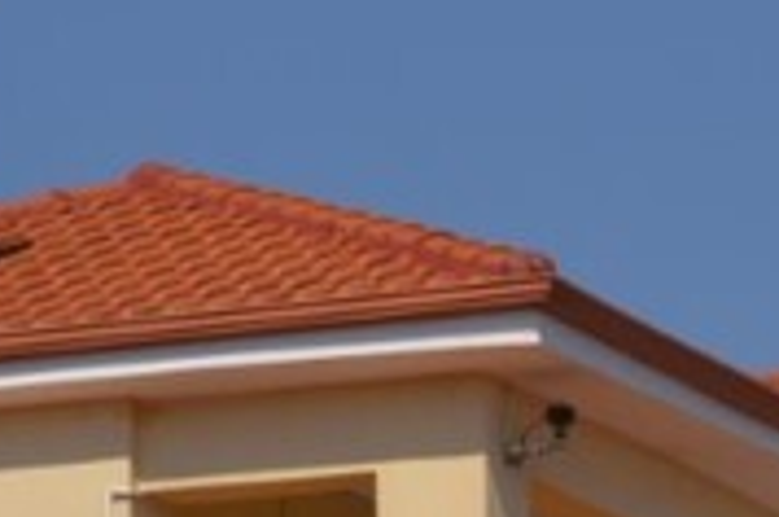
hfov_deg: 4.3
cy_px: 1365
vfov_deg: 2.9
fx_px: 10257
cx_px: 140
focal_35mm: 475
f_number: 9
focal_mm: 55
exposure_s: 1/320
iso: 100
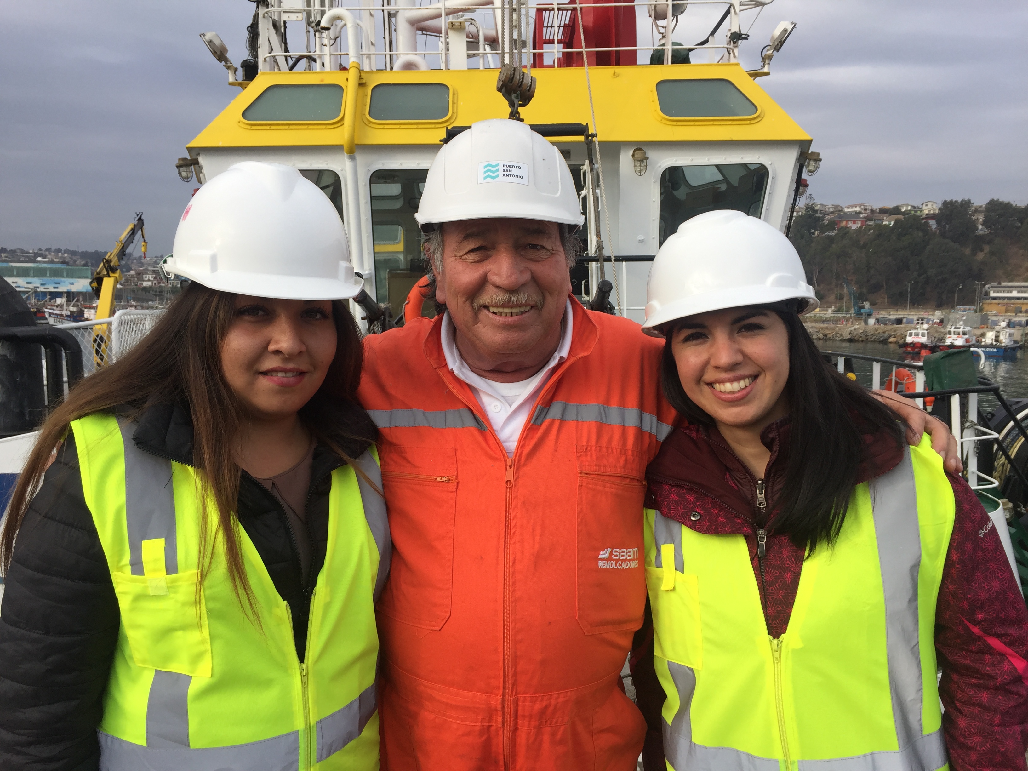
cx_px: 514
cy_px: 386
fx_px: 861
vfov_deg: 48.2
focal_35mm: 29
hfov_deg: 61.7
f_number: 2.2
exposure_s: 1/670
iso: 32
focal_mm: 4.15
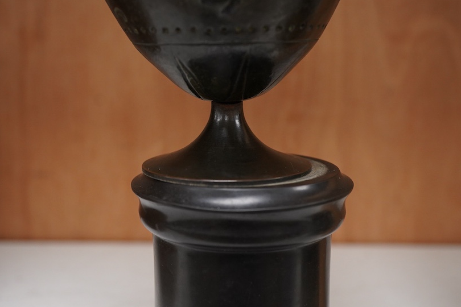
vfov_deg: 27.0
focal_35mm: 50
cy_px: 154
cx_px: 226
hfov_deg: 39.6
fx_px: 640
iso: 1250
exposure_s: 1/125
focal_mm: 30
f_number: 8
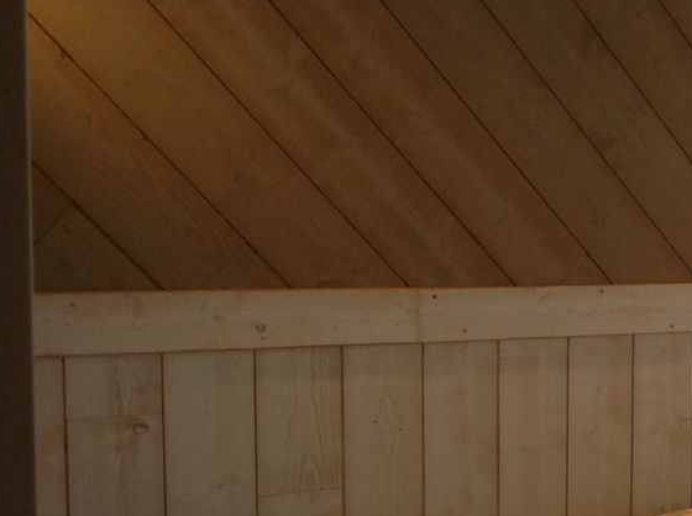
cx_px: 943
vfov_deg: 14.6
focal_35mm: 100
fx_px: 1996
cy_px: 431
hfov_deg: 18.1
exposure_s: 1/24
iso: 50
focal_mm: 4.28
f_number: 2.4
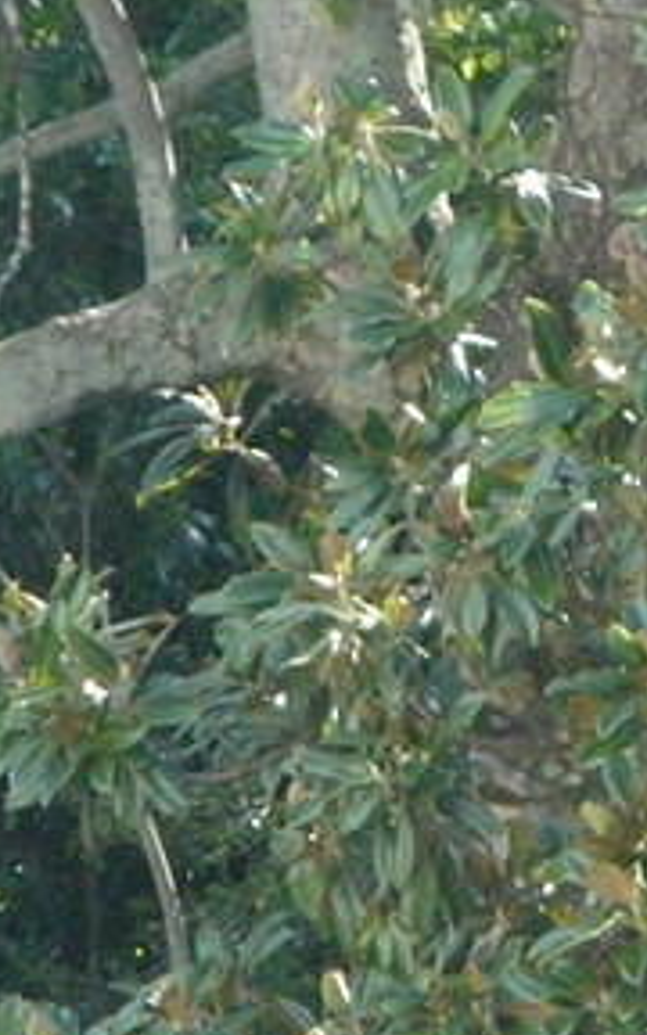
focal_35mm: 1365
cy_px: 370
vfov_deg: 1.5
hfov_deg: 1.0
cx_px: 827
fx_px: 38510
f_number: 4
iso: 640
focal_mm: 74.8
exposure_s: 1/400
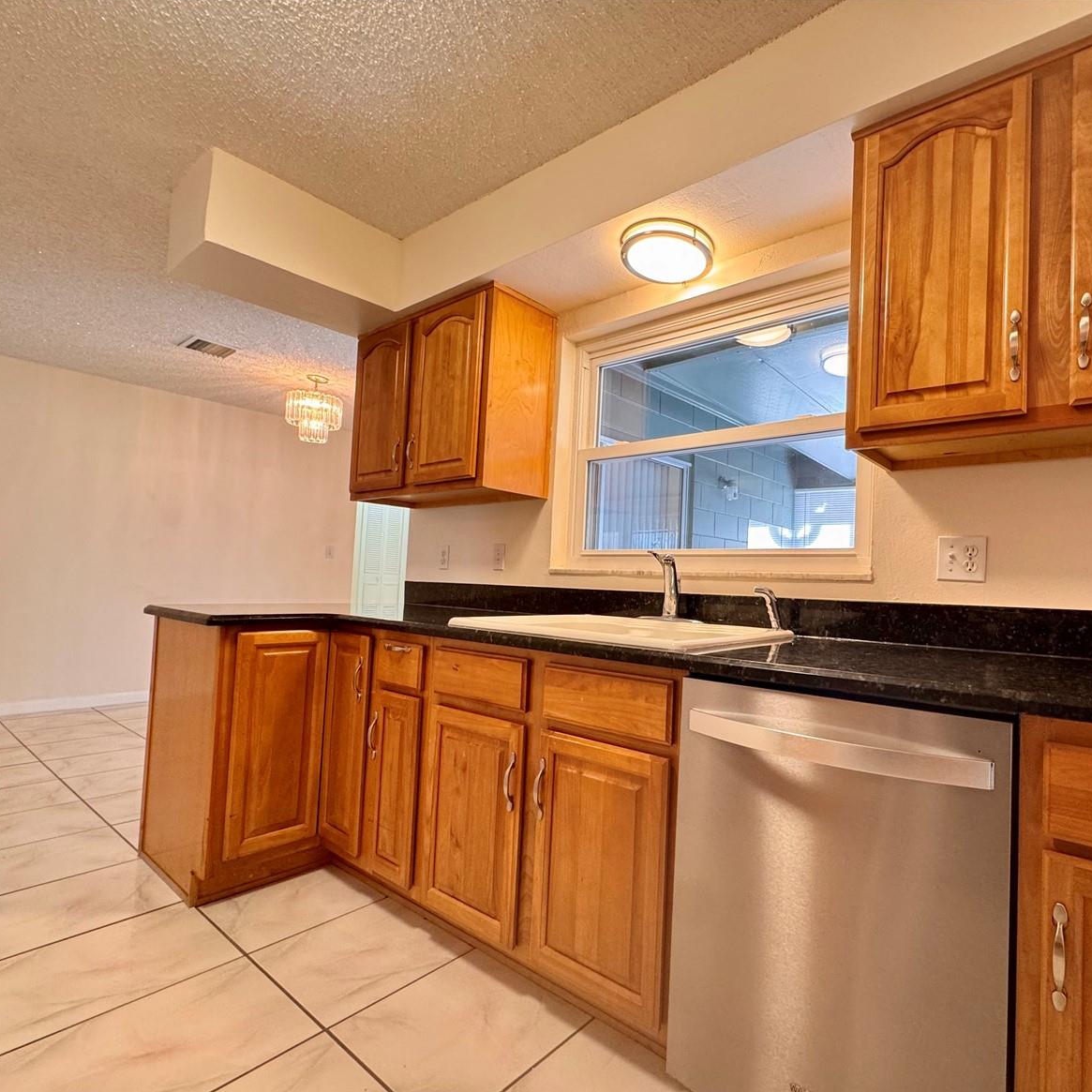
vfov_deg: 83.9
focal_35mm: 17
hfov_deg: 81.6
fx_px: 607
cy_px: 561
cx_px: 713
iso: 200
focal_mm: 2.22
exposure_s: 1/60
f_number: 2.2
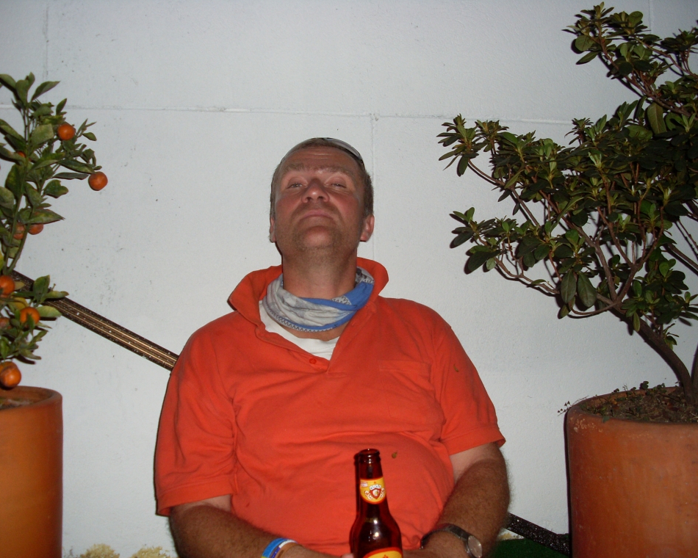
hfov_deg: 45.8
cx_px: 353
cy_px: 278
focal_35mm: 40
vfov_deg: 37.3
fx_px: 826
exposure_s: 1/45
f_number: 3
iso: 100
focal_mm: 6.3
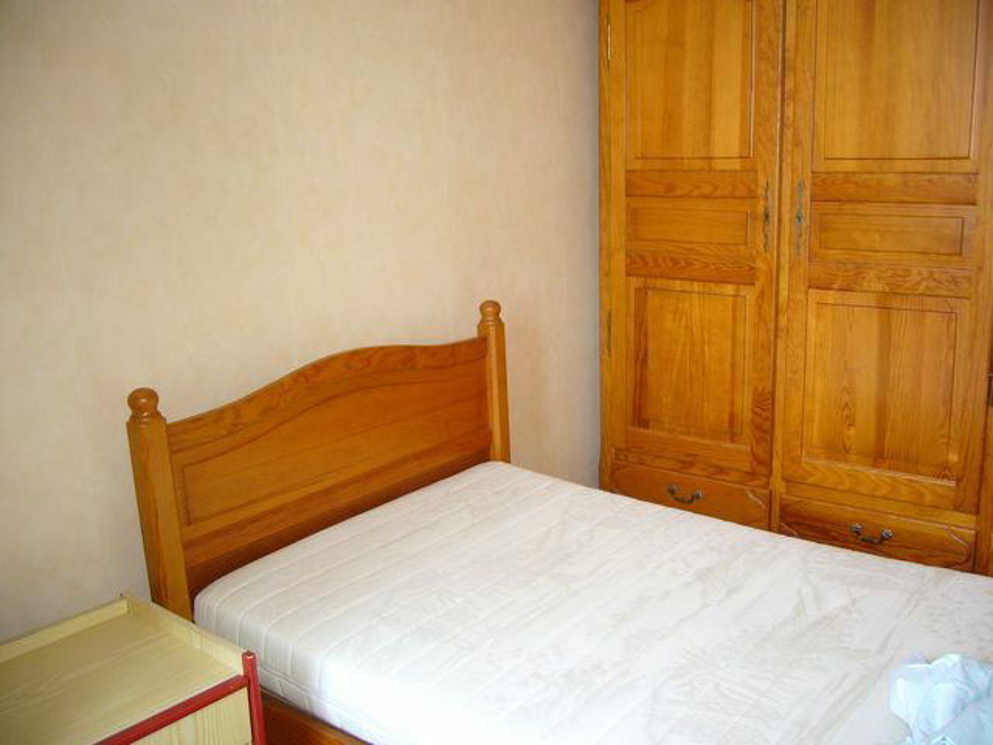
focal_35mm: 35
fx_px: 1004
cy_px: 372
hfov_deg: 52.6
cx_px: 496
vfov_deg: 40.7
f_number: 2.8
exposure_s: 1/30
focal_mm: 5.8
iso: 125
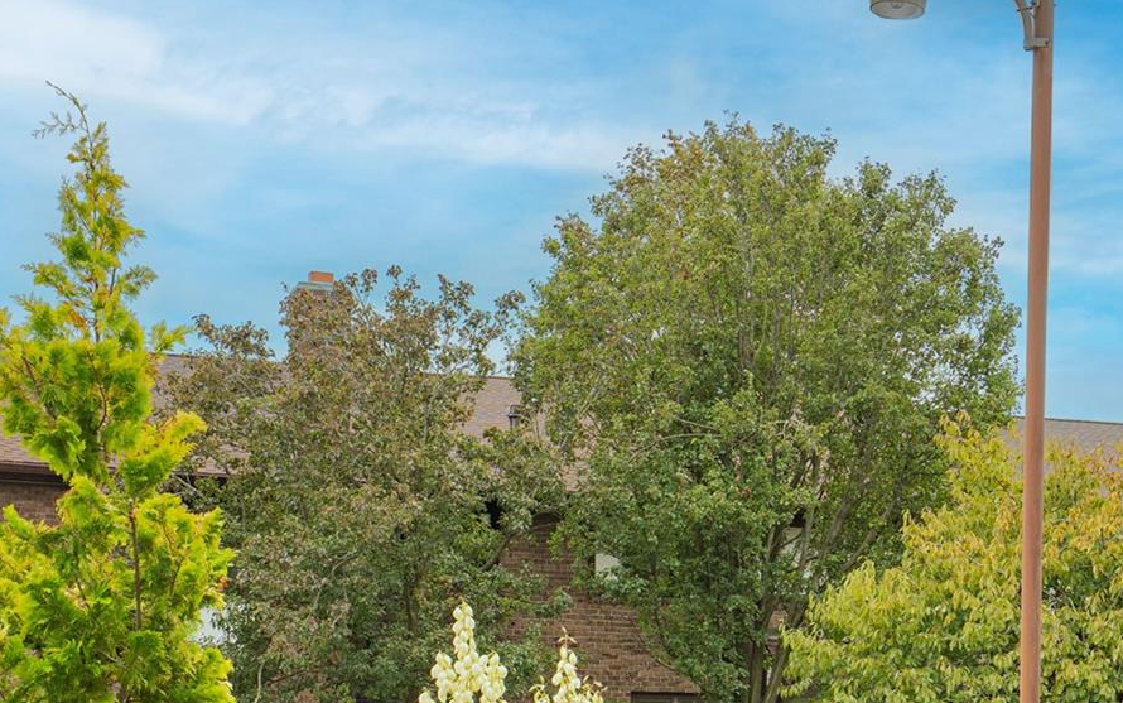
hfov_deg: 27.2
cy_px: 849
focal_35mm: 75
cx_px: 791
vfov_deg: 16.6
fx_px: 2296
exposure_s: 1/320
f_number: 8
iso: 400
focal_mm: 32
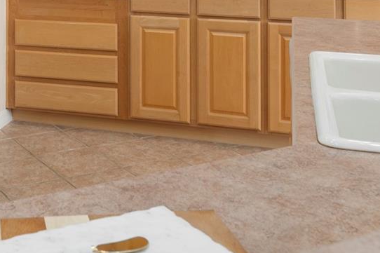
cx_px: 42
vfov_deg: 19.1
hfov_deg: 30.4
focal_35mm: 63
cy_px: -111
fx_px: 670
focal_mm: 21.5
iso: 200
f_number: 8
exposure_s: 1/6
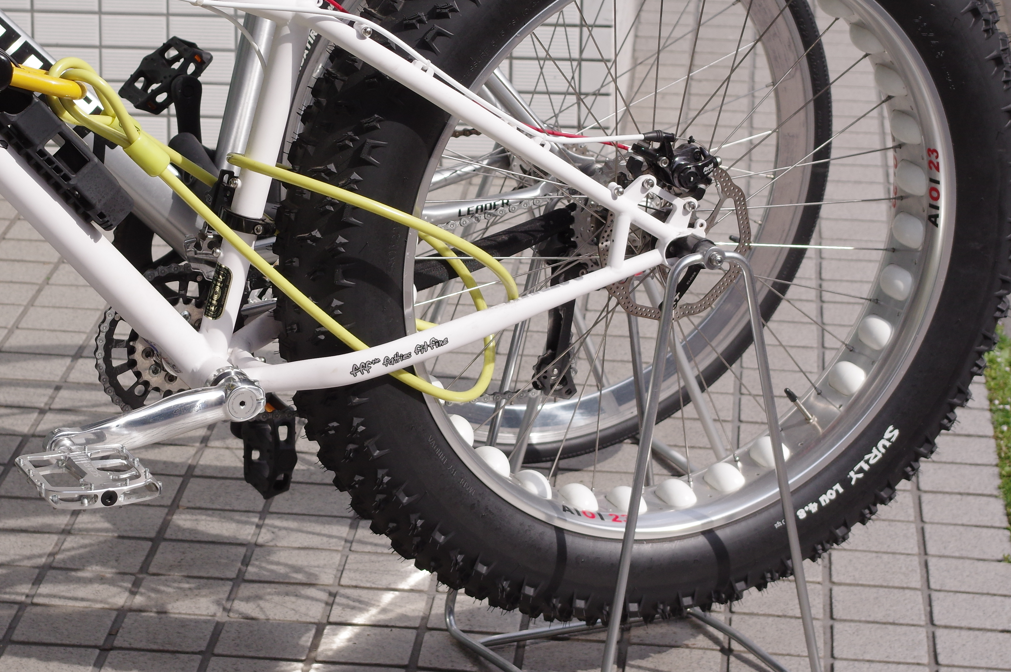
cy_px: 171
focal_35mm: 134
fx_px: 3760
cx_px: 341
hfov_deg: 15.3
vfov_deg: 10.2
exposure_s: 1/800
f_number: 8
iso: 400
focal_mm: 50
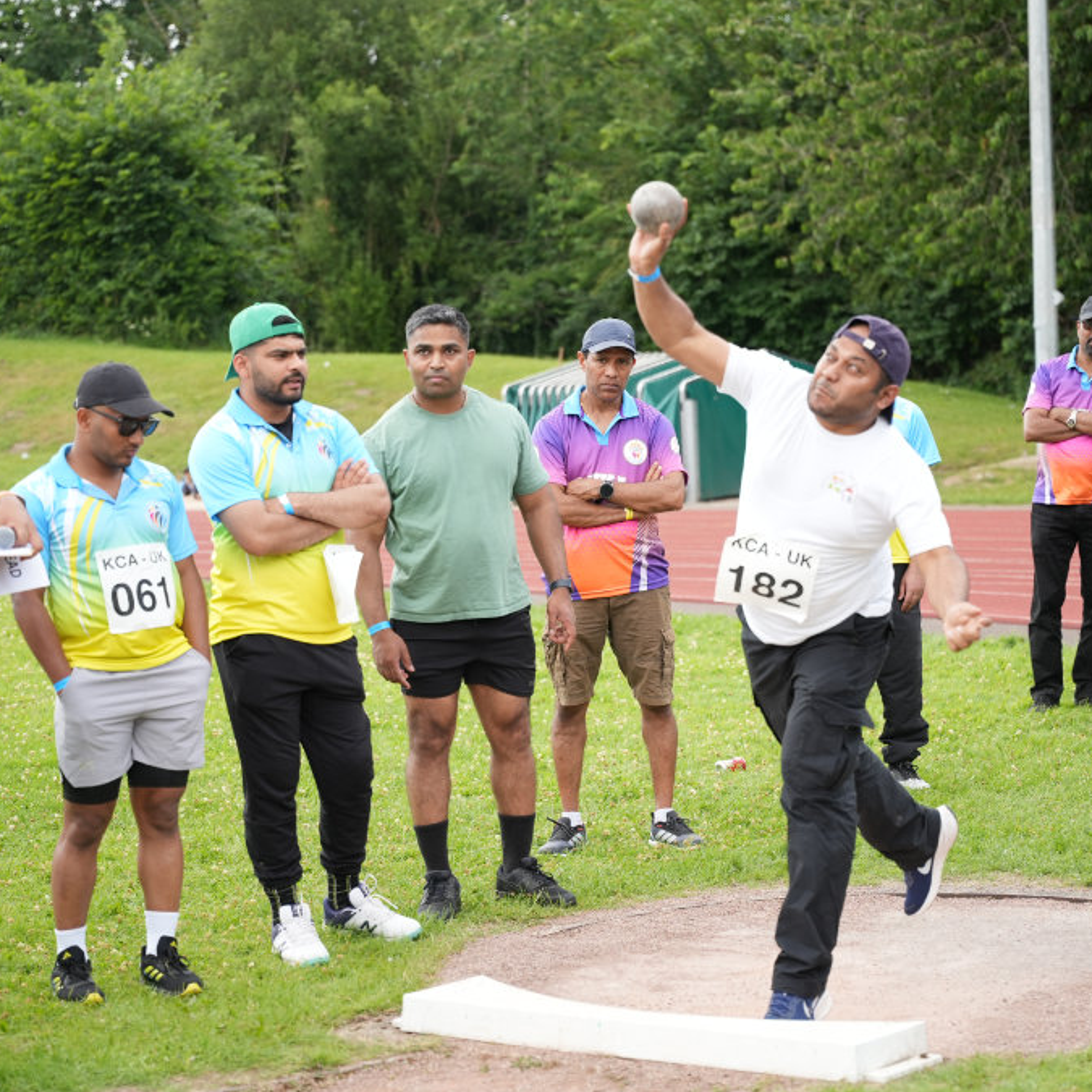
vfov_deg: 19.3
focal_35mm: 90
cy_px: 548
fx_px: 3212
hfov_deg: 19.3
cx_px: 595
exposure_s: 1/800
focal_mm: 70
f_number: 2.8
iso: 250
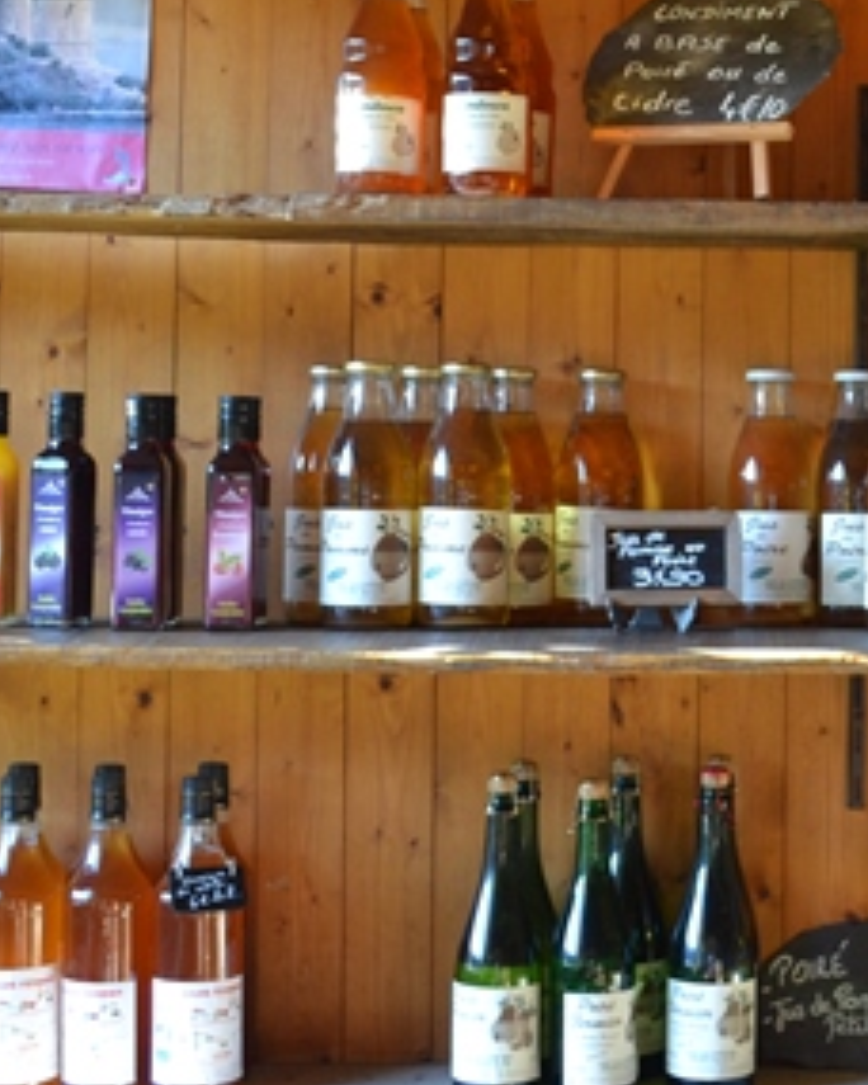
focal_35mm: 71
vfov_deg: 26.5
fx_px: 2280
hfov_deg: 20.7
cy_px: 322
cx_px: 921
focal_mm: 18
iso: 400
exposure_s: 1/60
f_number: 4
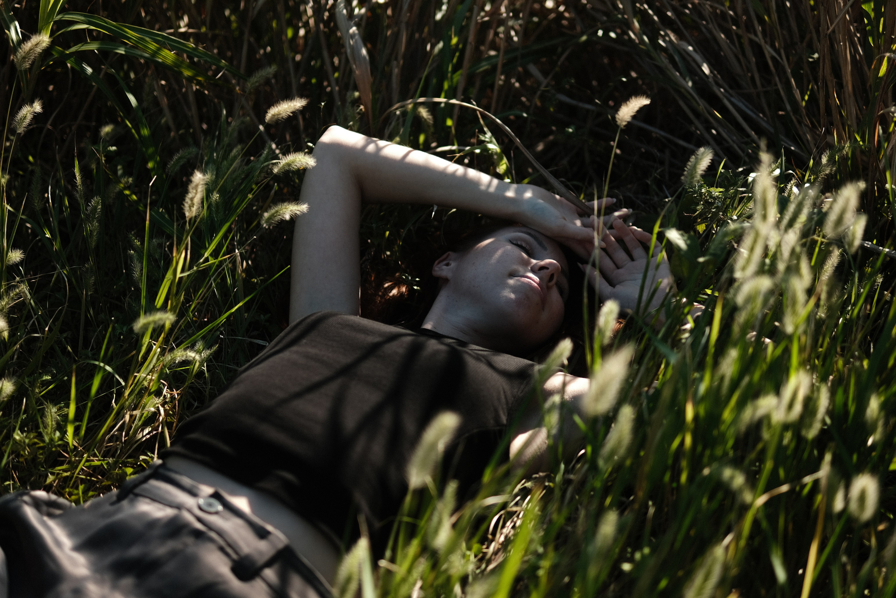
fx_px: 1120
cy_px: 299
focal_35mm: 45
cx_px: 448
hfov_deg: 43.6
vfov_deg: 29.9
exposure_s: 1/2000
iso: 80
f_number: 1.4
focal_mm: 30
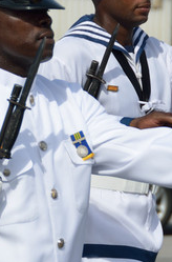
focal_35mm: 443
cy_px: 197
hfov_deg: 3.1
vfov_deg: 4.7
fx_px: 3204
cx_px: 14
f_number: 5.3
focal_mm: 105
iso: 100
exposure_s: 1/800
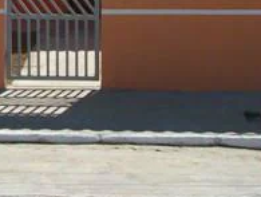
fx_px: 990
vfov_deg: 11.2
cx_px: -13
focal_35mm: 131
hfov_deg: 14.7
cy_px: -25
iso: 80
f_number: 8.8
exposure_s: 1/320
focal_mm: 5.7
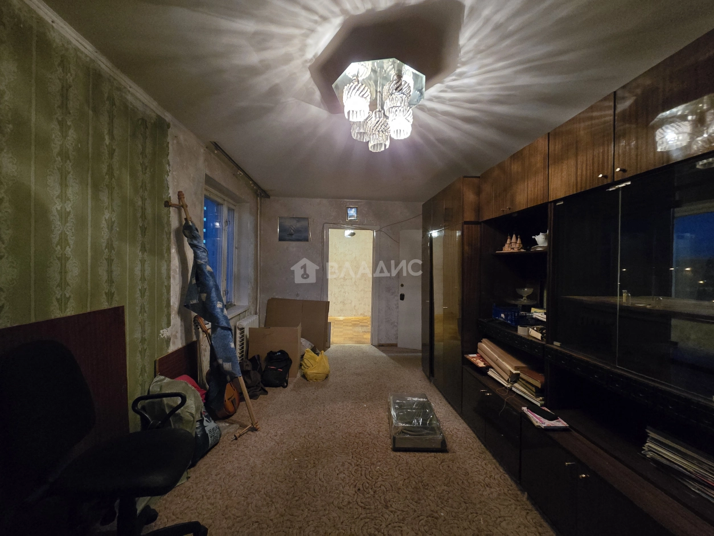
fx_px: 268
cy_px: 268
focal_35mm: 13
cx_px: 357
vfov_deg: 89.9
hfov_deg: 106.2
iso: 1600
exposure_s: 1/33
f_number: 2.2
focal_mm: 2.2
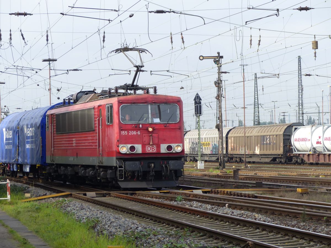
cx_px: 166
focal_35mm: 147
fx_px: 1406
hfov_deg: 13.4
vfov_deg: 10.1
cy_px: 124
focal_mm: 26.5
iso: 125
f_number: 2.8
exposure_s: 1/500
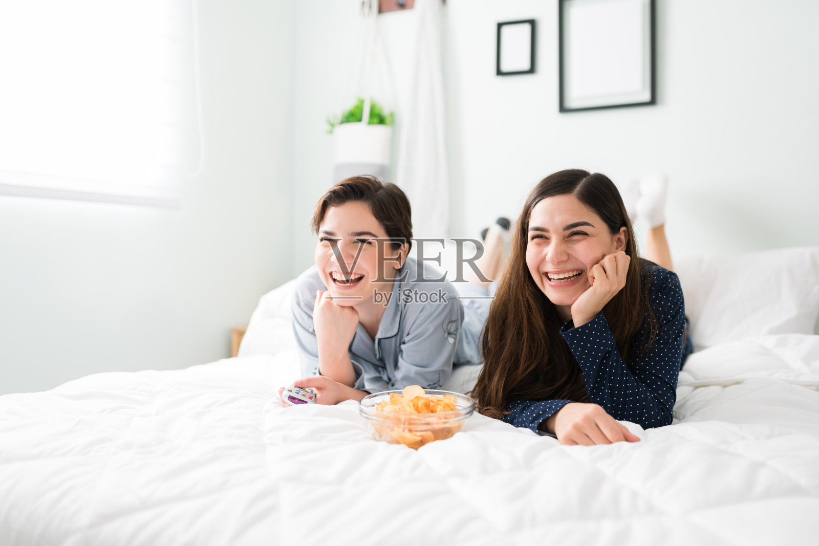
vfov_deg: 37.9
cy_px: 273
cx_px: 410
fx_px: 796
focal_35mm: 35
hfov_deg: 54.4
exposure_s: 1/160
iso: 200
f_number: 1.8
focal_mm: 35
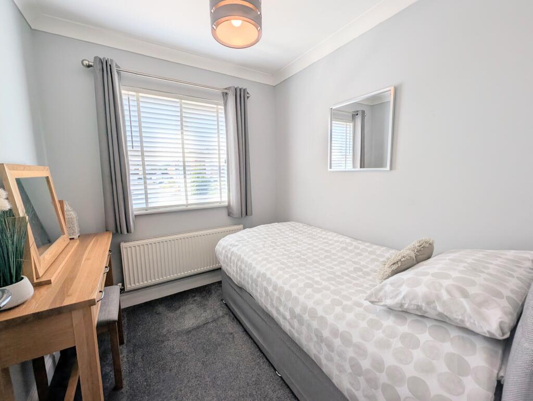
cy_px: 200
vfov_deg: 90.1
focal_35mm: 13
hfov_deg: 106.1
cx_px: 266
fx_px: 200
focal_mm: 1.95
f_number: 2.2
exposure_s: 1/275
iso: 43
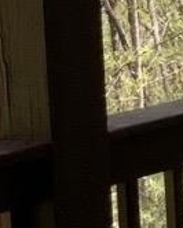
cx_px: 693
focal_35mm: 256
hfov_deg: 5.4
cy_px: -66
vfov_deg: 7.5
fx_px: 1732
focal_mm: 3
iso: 16
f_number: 1.8
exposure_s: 1/276
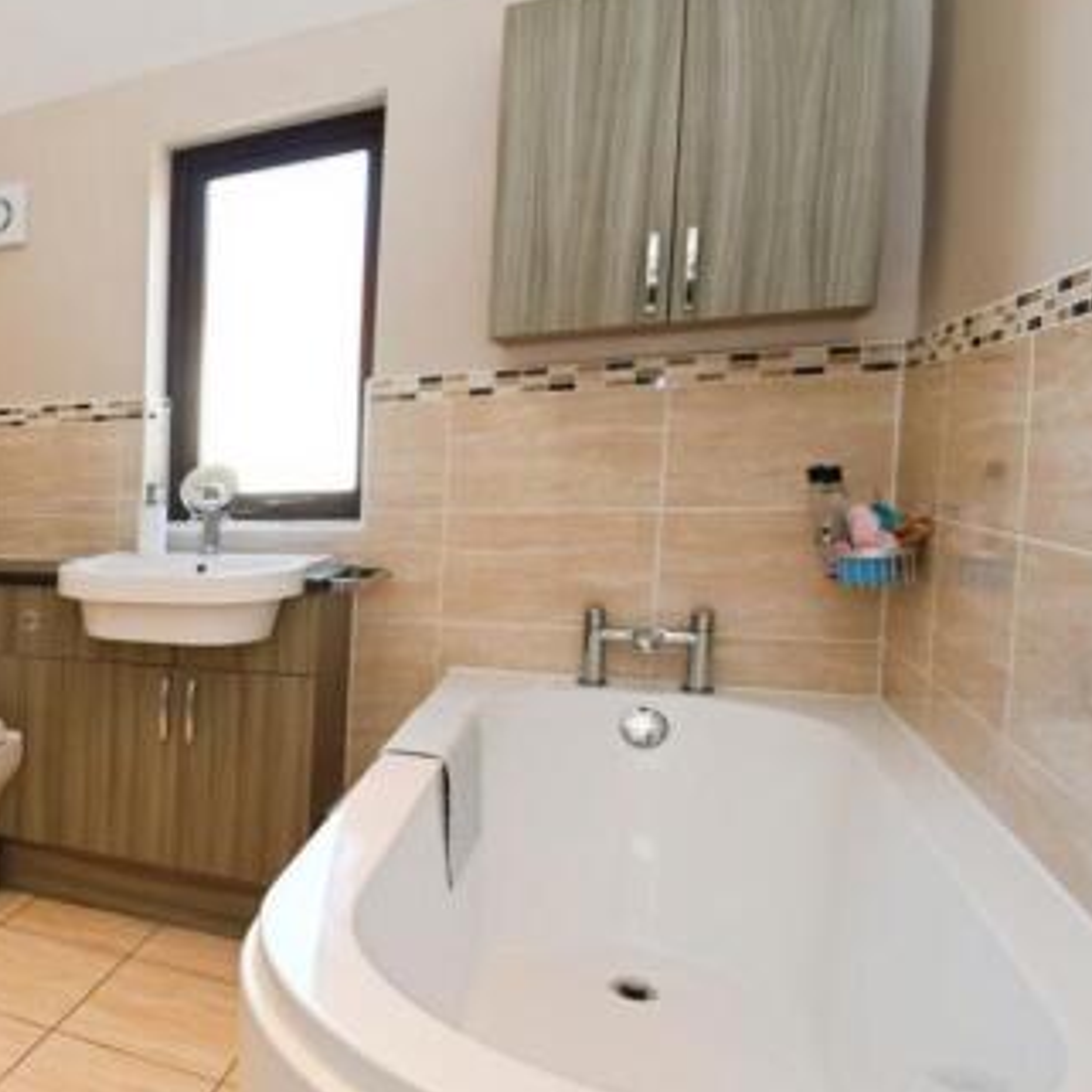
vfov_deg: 60.9
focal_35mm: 26
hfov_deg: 49.8
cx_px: 5
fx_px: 928
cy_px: 590
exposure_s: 1/60
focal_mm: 10
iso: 800
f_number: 7.1
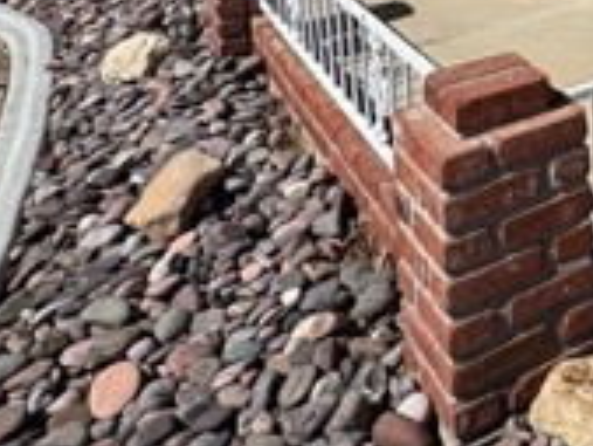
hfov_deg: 27.3
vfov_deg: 22.5
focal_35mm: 53
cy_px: -225
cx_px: 849
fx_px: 909
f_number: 2.2
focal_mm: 2.22
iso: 40
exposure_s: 1/1880
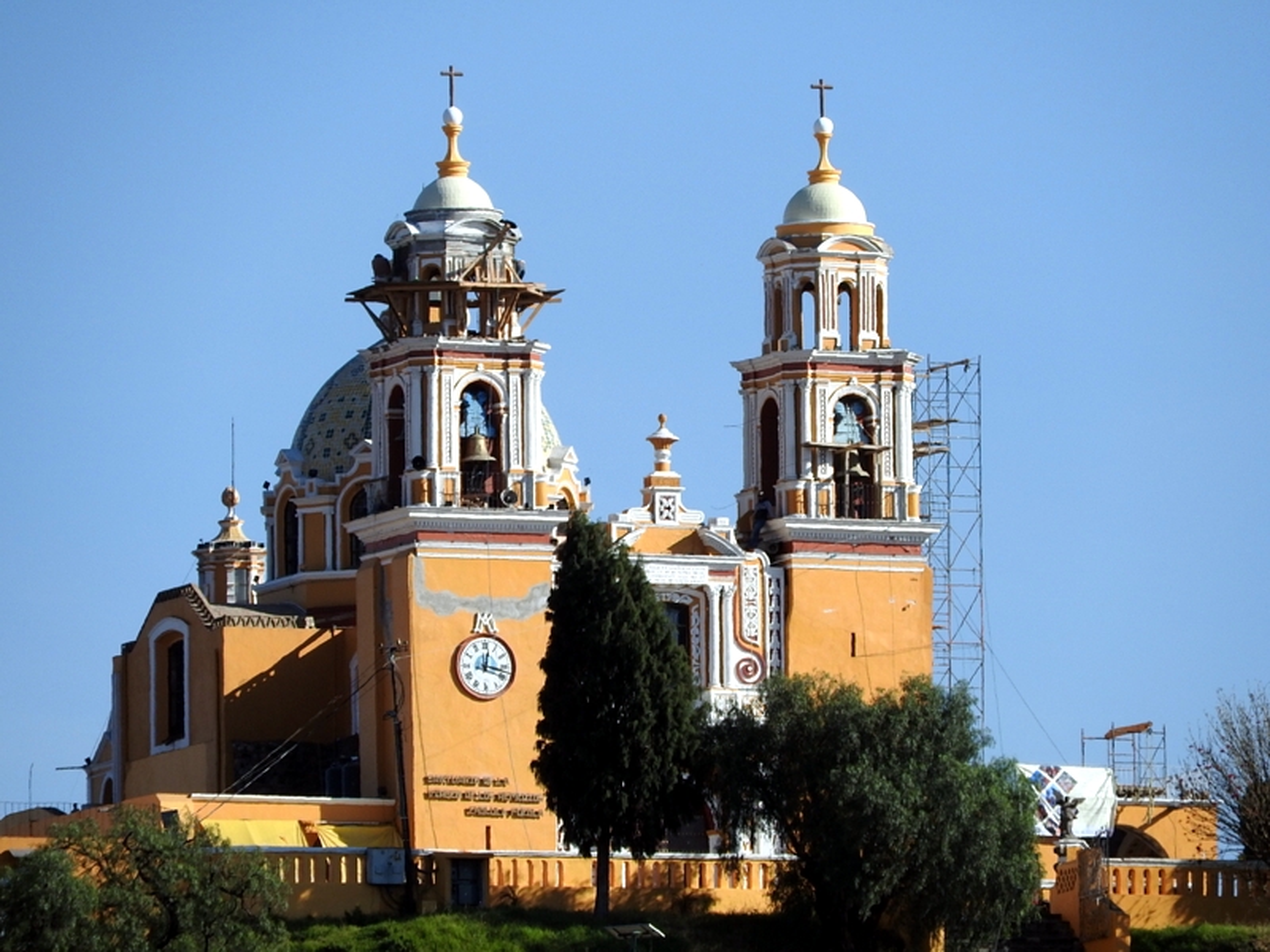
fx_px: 23847
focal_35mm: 650
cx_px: 635
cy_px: 476
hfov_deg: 3.1
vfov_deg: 2.3
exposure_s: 1/640
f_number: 5.6
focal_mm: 116.5
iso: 100
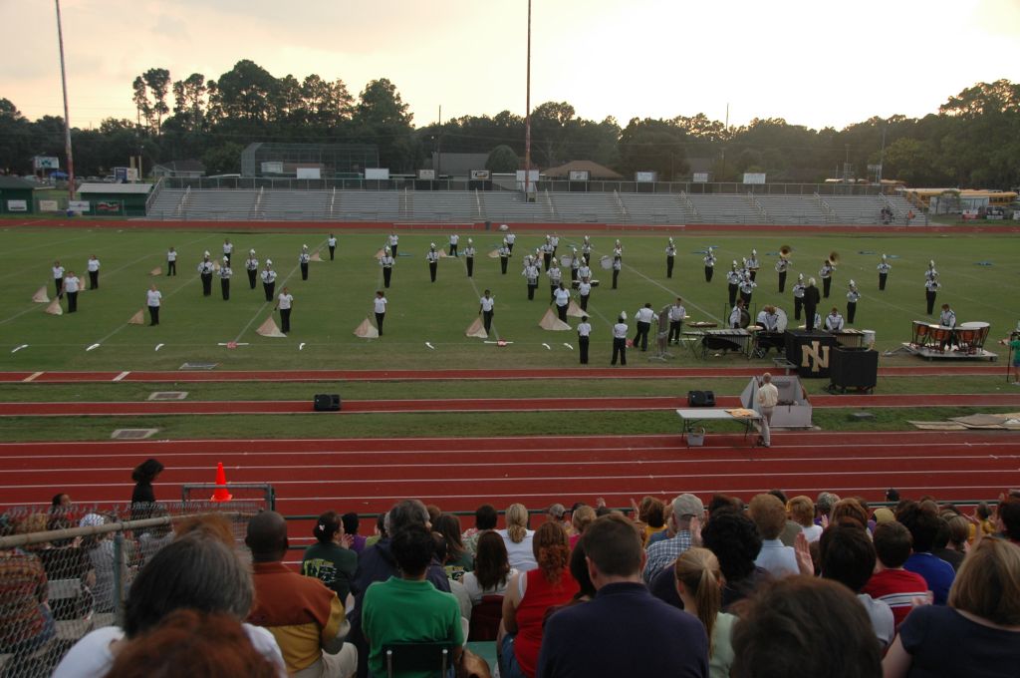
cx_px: 510
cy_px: 339
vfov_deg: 36.8
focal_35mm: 36
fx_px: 1019
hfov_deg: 53.2
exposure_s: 1/100
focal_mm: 24
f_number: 5
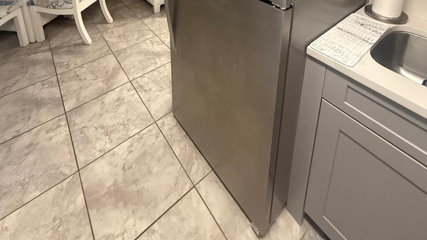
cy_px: -40
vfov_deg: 40.2
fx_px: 238
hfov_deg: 83.9
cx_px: 212
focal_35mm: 21
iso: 800
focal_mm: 2.22
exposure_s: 1/60
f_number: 2.2
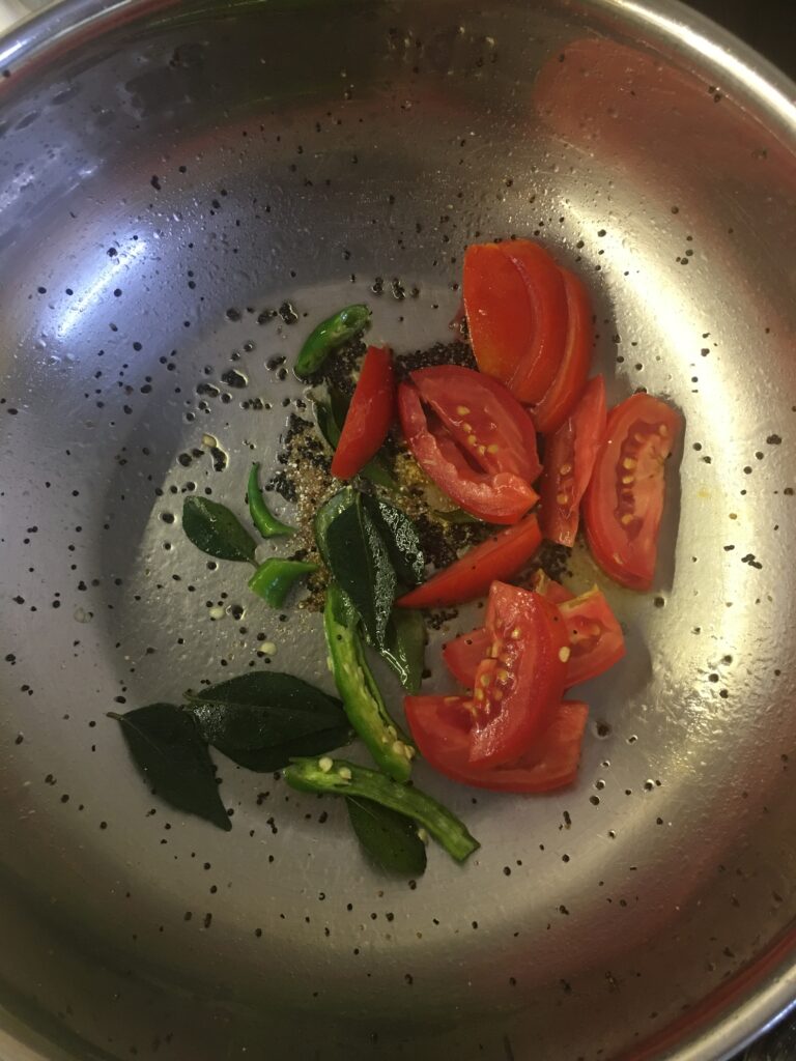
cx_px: 398
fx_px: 889
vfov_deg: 61.7
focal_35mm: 29
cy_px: 530
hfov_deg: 48.2
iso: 100
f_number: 2.2
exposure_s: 1/8
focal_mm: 4.15
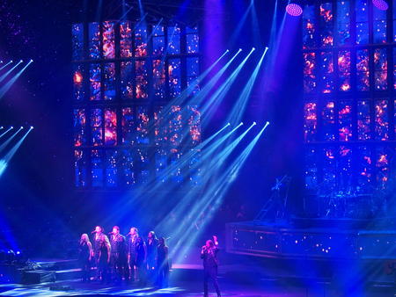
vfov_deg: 13.2
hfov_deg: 17.6
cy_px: 148
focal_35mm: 112
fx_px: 1282
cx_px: 198
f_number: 2.8
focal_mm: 24
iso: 200
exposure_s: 1/125
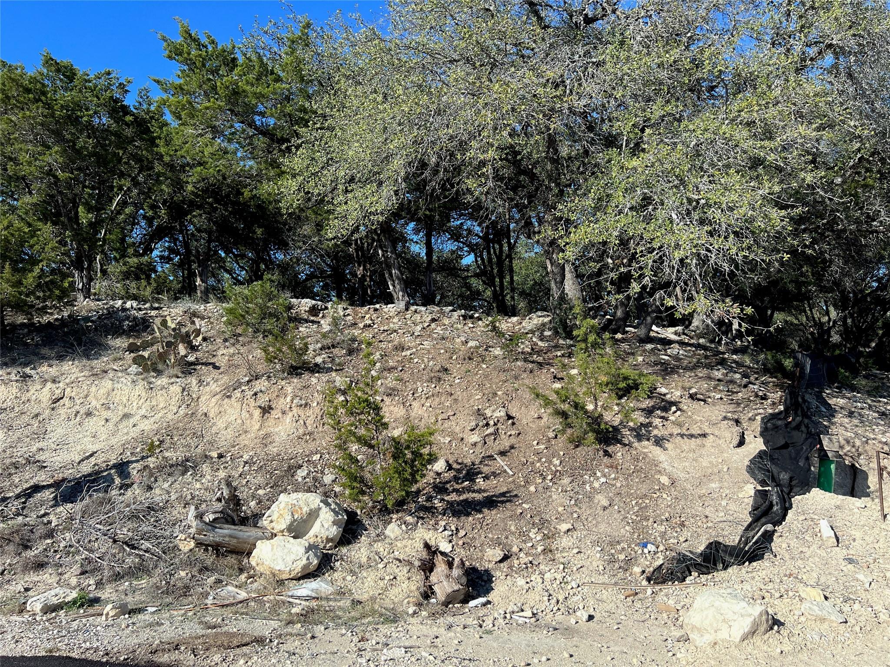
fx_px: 668
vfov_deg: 53.1
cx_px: 445
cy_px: 334
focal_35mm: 26
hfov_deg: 67.3
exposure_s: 1/3257
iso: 50
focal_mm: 5.7
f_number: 1.5
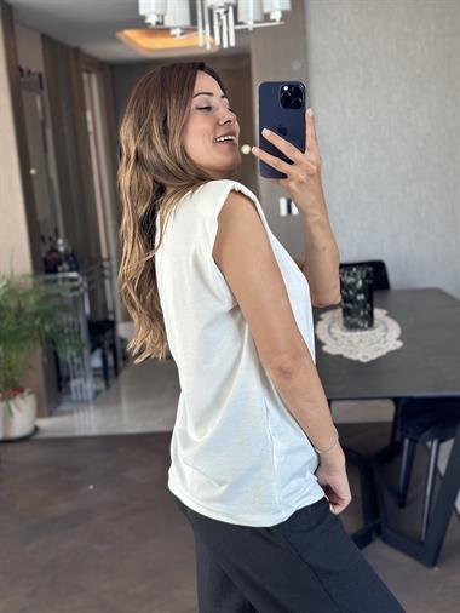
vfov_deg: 39.6
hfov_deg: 30.3
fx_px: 850
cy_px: 306
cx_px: 230
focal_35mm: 48
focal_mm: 6.86
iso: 125
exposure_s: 1/86
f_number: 1.78
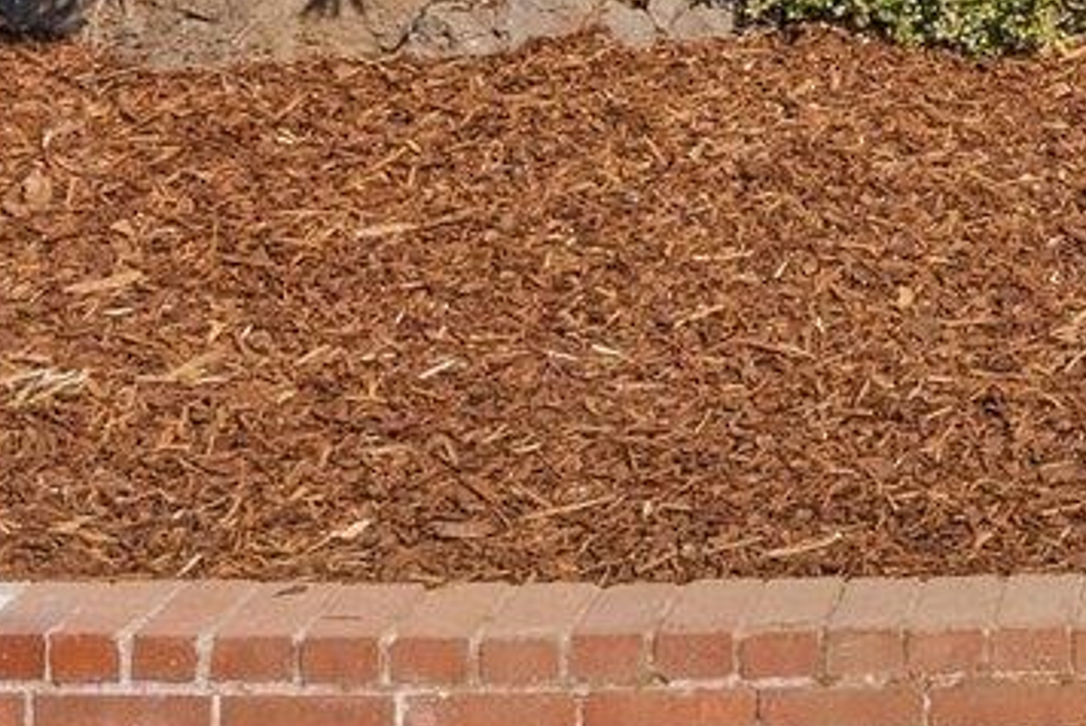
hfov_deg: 18.5
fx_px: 2778
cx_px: 1809
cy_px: -572
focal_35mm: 92
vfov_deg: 13.4
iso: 100
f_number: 8
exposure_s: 1/125
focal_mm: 16
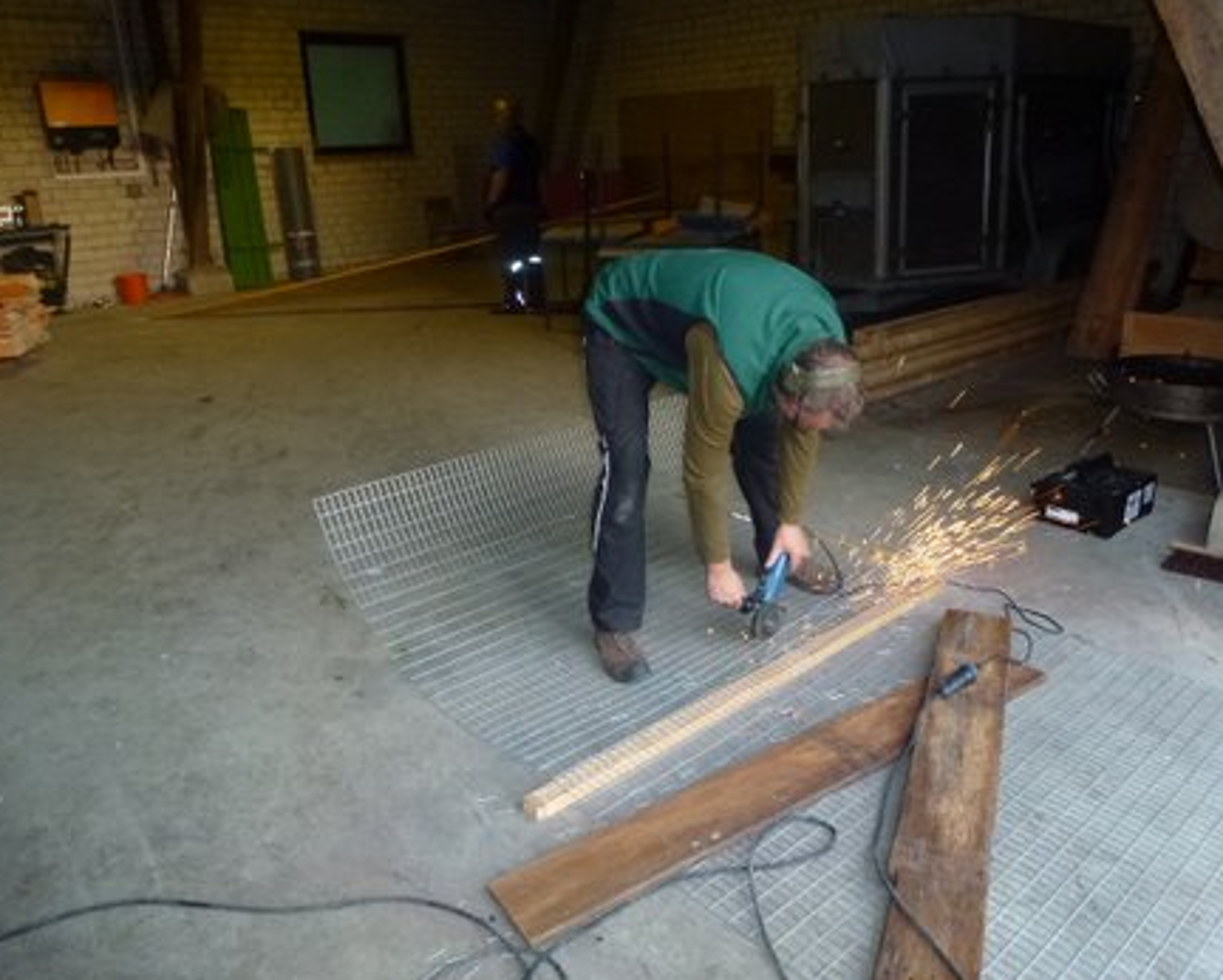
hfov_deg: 65.9
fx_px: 942
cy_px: 484
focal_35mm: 26
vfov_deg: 55.0
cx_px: 660
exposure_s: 1/60
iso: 320
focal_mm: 4.3
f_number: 3.3
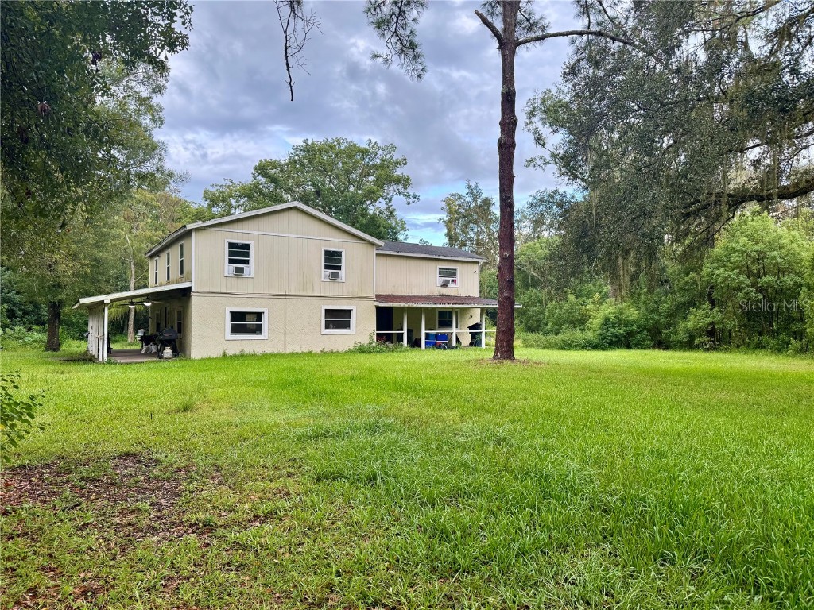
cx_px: 407
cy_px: 305
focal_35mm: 24
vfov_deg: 56.8
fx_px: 564
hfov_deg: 71.6
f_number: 1.78
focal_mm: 6.86
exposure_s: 1/121
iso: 64
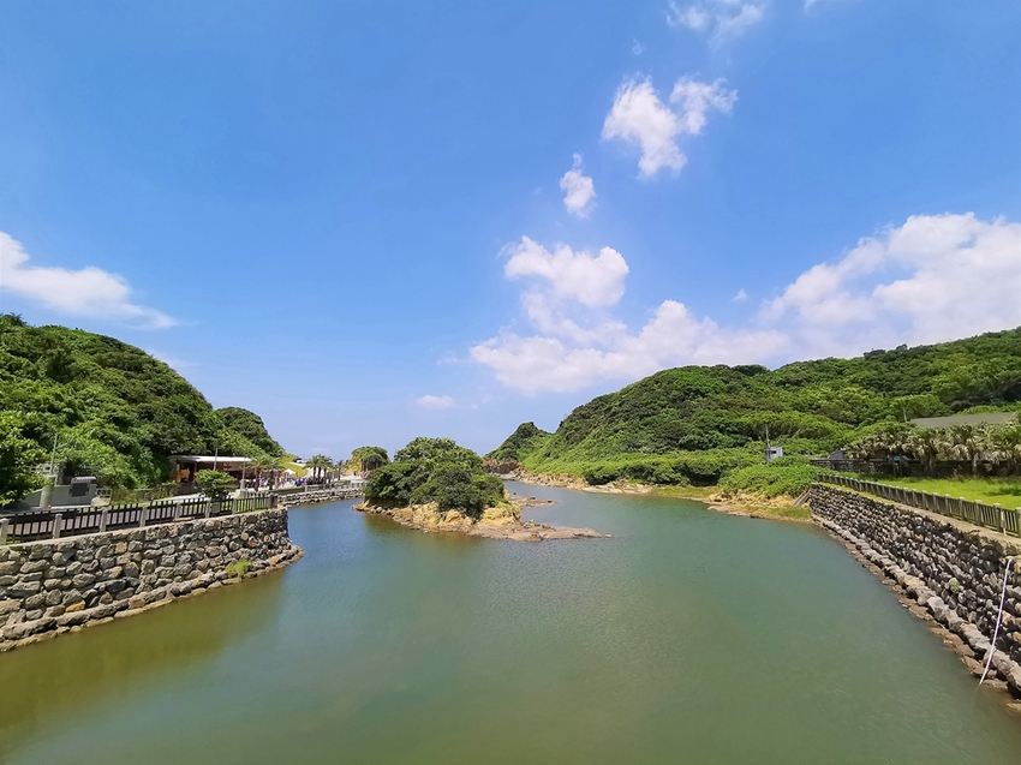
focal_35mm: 16
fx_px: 472
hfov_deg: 94.5
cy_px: 382
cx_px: 510
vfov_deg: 78.1
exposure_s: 1/1199
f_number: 2.2
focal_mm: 2.35
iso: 50
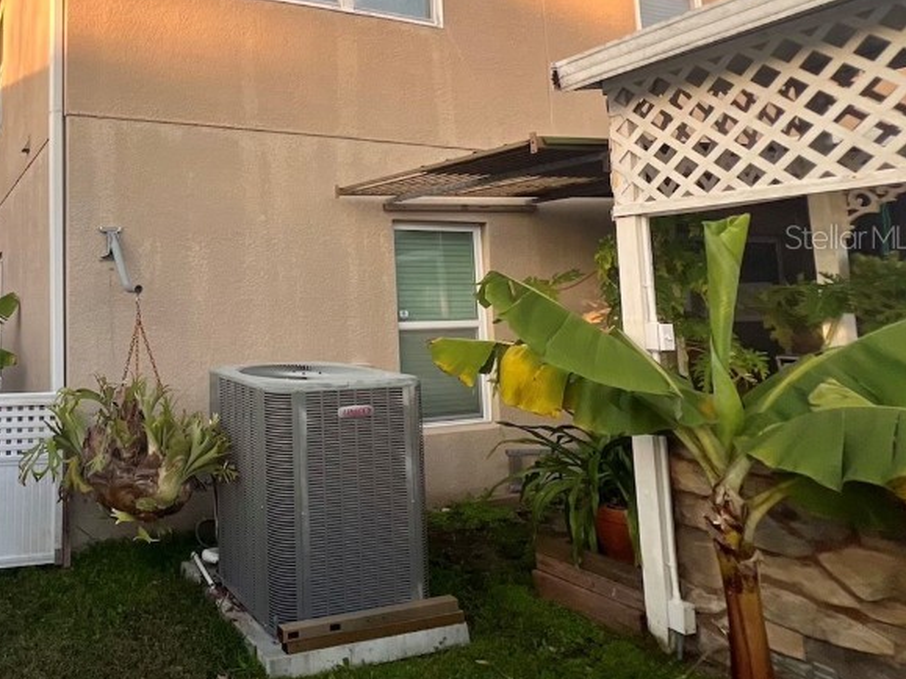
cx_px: 131
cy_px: 236
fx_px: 602
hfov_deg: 64.5
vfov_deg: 57.8
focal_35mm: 23
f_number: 1.8
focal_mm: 1.57
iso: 32
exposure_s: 1/187
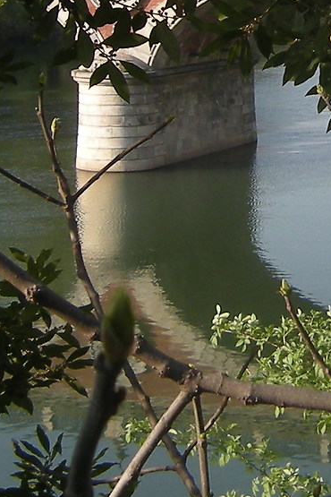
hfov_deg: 10.8
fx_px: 1738
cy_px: 1
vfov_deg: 15.9
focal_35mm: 126
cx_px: 327
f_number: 2.8
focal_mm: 4.7
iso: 64
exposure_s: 1/527
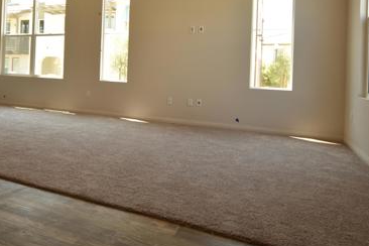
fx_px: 296
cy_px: 64
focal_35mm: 29
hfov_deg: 62.5
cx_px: 126
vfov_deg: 43.8
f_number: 4.5
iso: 100
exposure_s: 1/40
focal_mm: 11
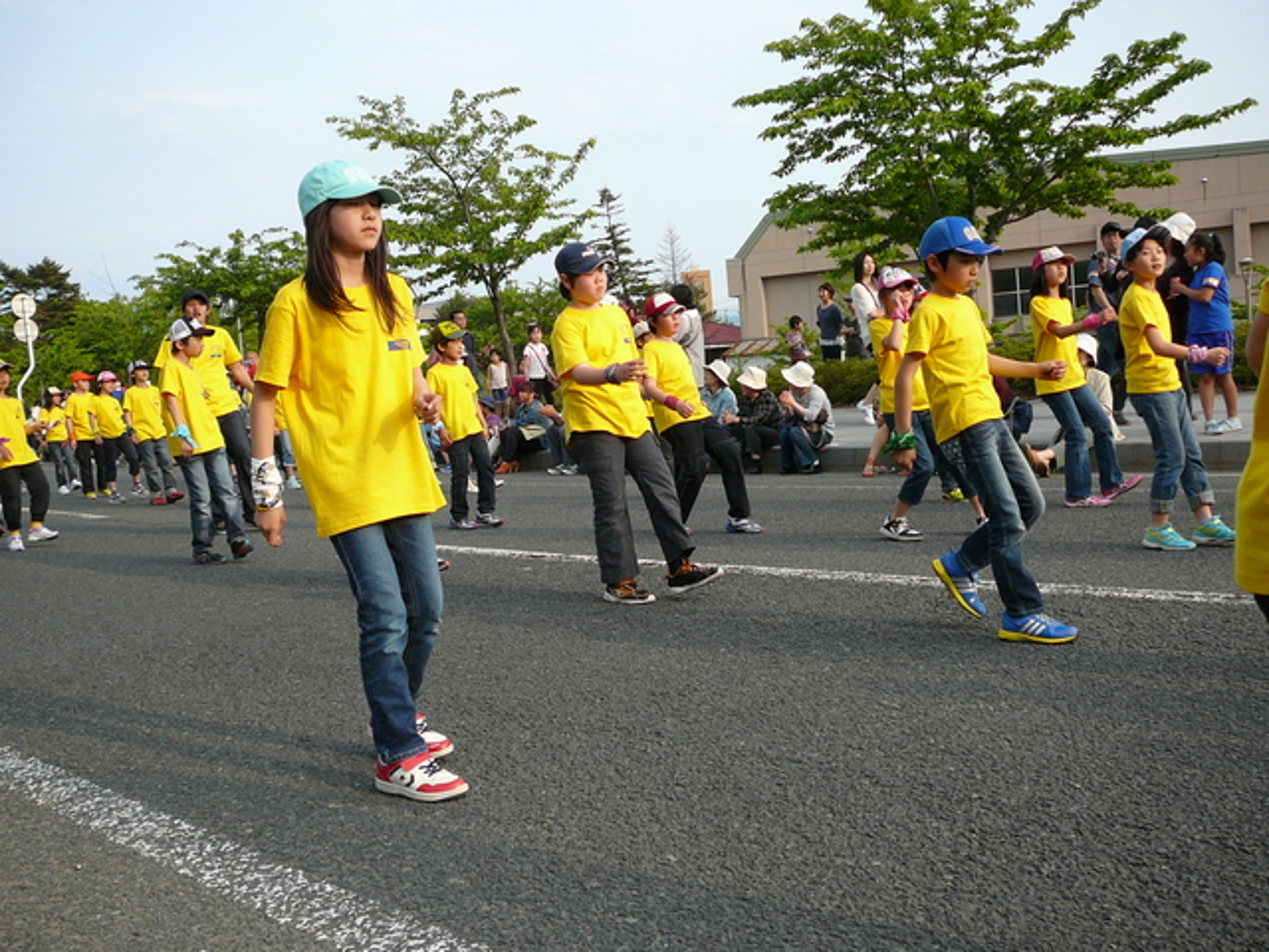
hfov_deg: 52.6
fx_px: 1283
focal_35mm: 35
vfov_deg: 40.7
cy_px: 476
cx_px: 634
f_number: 2.8
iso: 100
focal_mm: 5.2
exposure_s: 1/640
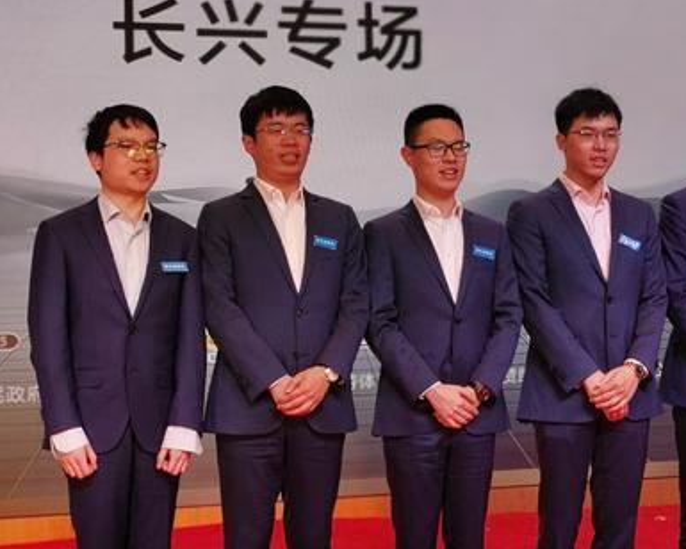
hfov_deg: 21.2
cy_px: 313
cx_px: 576
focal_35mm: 89
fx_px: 1807
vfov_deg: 17.3
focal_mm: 5.56
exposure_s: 1/201
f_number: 1.6
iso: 50
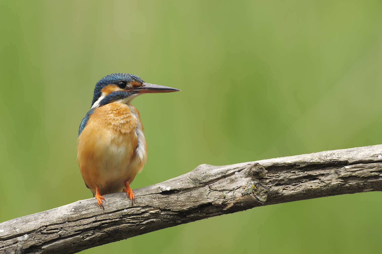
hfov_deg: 4.1
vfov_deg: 2.7
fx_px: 5303
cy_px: 127
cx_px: 191
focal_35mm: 500
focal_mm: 500
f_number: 8
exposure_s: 1/500
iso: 800
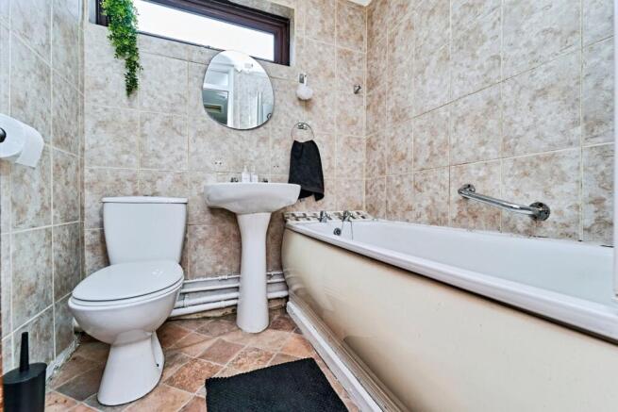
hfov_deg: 104.2
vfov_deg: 81.2
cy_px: 206
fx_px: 240
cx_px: 309
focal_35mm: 14
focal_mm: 14
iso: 400
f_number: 8
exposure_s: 1/125
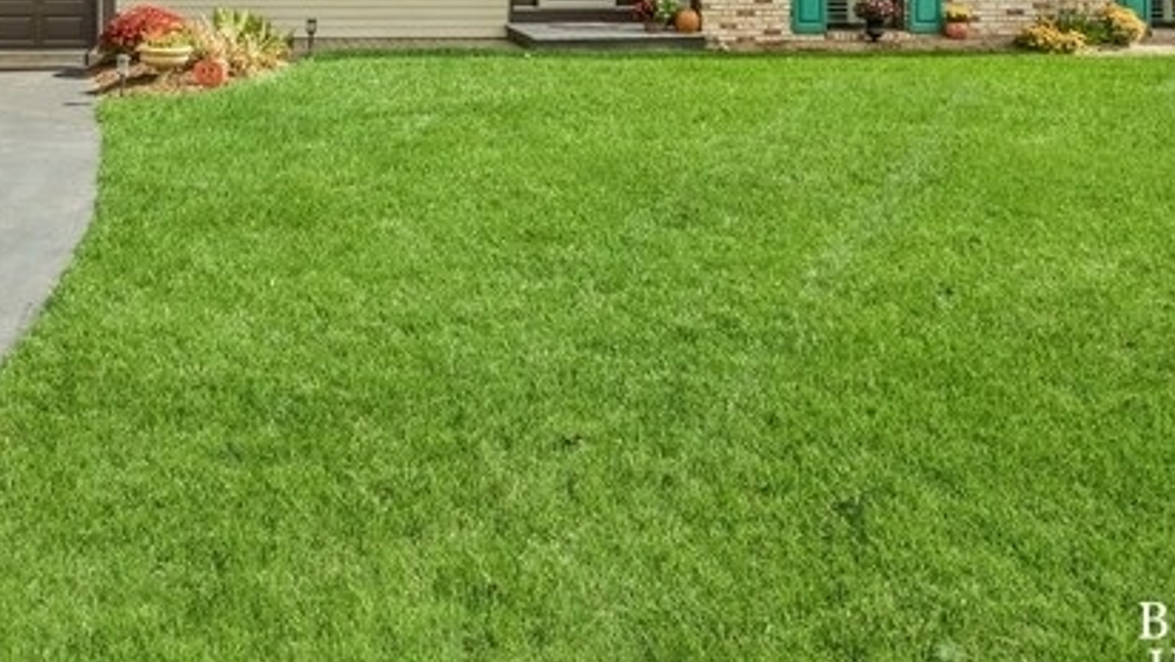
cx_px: 211
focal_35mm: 32
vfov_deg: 32.5
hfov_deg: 56.0
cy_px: -57
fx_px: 997
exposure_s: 1/200
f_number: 8
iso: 200
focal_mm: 14
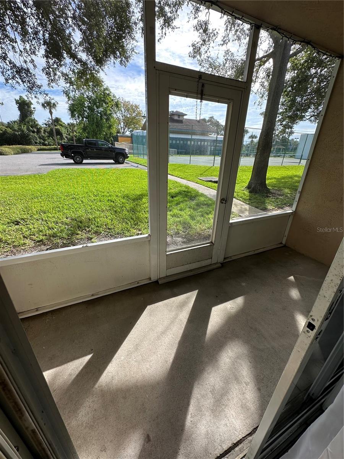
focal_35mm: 14
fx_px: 186
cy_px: 230
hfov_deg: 85.7
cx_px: 172
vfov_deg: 102.1
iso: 40
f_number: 2.2
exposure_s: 1/360
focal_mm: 2.22
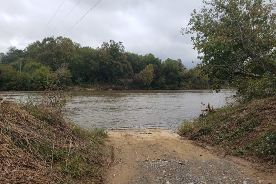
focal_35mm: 28
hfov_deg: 65.5
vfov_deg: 46.2
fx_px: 215
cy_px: 106
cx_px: 135
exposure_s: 1/820
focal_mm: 4.3
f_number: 2.4
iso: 50
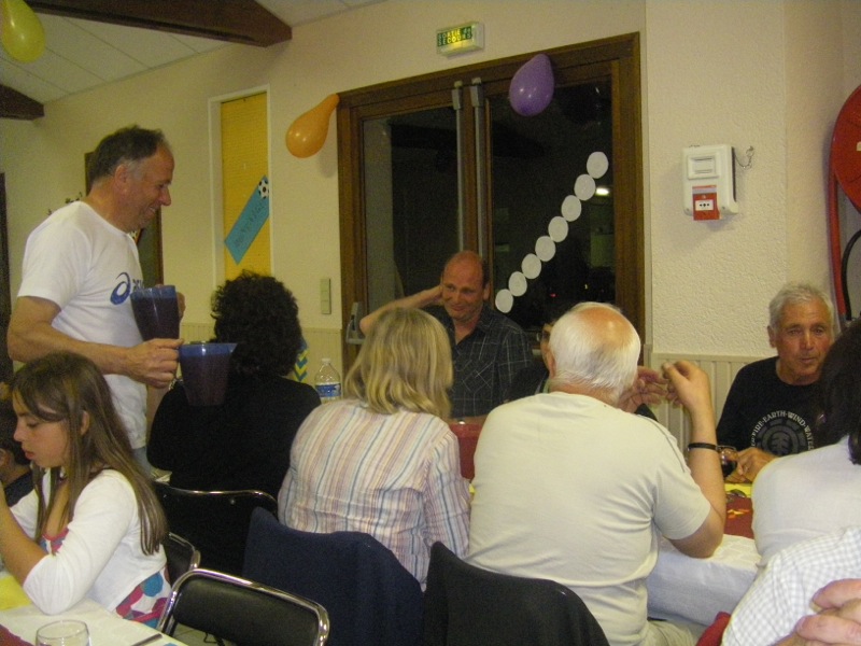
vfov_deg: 37.7
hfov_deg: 49.0
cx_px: 430
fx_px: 945
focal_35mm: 38
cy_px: 323
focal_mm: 6.3
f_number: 3.5
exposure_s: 1/50
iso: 800
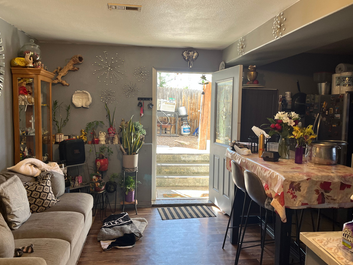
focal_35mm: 29
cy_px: 134
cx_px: 169
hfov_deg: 61.6
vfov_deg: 48.2
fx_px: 296
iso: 125
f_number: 1.6
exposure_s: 1/120
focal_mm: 5.1
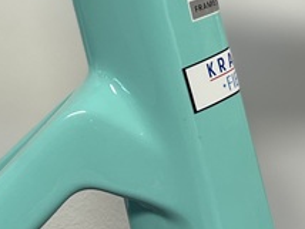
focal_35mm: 97
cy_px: -147
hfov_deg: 20.2
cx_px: 188
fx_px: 856
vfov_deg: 14.0
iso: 100
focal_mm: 5.1
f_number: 1.6
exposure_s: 1/50
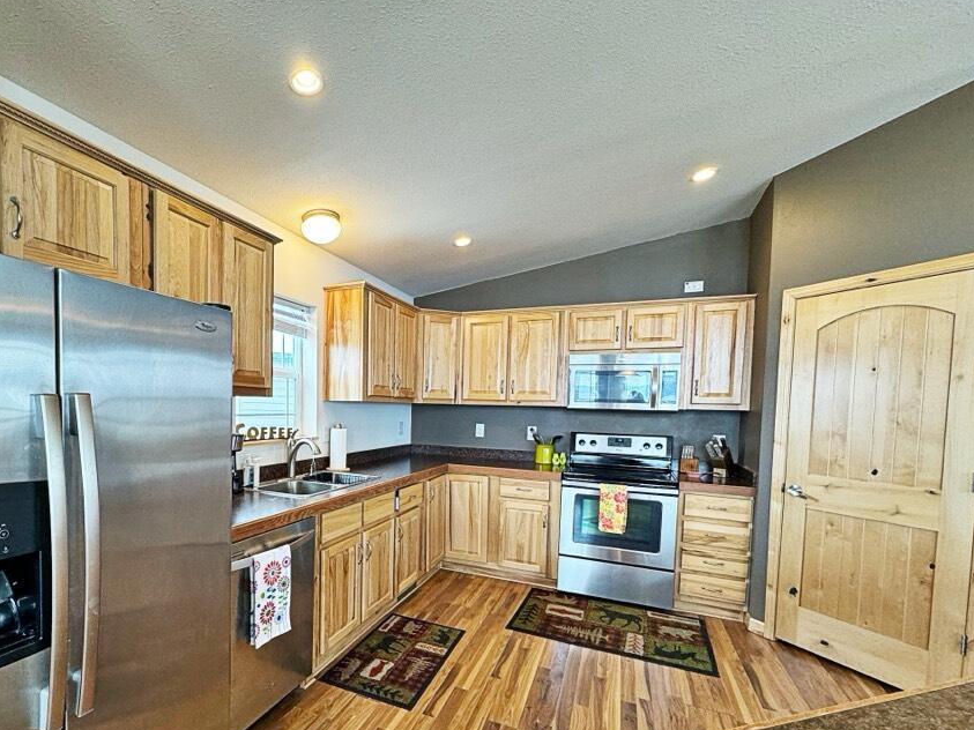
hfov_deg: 90.2
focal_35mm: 17
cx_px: 403
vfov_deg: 74.1
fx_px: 478
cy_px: 431
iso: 200
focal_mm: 2.22
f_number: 2.2
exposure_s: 1/120
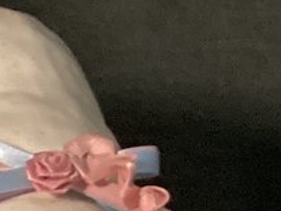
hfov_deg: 7.8
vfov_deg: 6.2
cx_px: -517
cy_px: 607
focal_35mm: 224
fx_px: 1819
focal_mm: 3.3
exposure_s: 1/60
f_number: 2.4
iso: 200
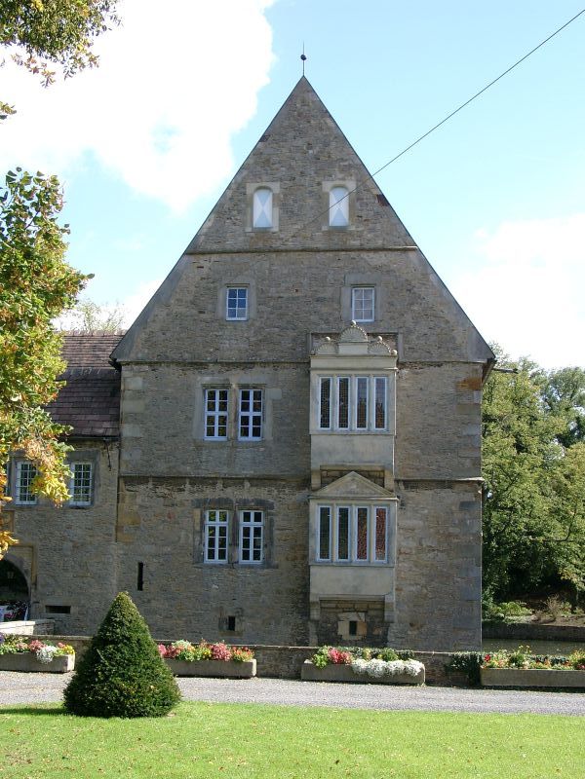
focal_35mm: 50
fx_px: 1127
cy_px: 390
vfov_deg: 38.2
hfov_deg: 29.1
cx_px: 292
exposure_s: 1/304
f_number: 4
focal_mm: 10.4
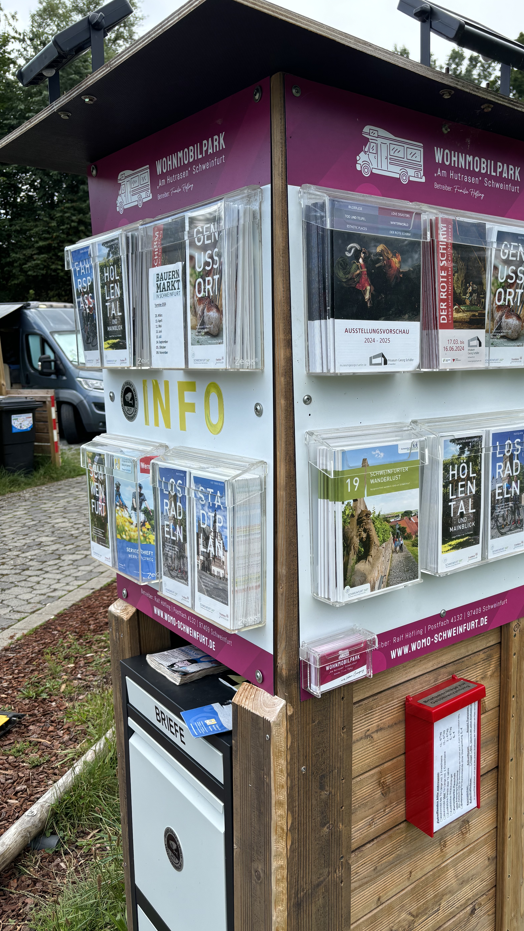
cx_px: 356
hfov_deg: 39.6
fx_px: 716
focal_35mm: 29
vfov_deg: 66.1
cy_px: 472
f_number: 1.6
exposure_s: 1/1362
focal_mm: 5.96
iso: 50
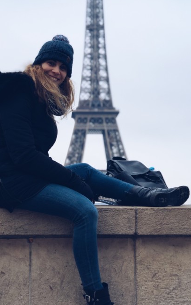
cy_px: 130
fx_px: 675
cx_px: 100
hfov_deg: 16.1
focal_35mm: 81
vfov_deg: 25.5
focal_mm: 6
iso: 20
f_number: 2.4
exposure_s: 1/120
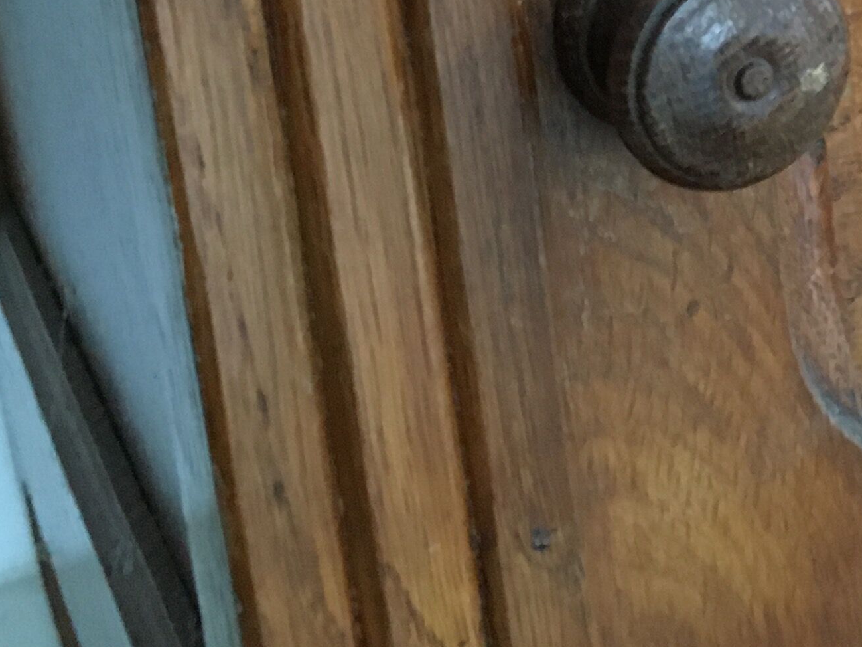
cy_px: -170
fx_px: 2241
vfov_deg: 15.7
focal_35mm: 90
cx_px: 1166
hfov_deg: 19.8
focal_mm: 4.15
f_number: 2.2
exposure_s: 1/17
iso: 400
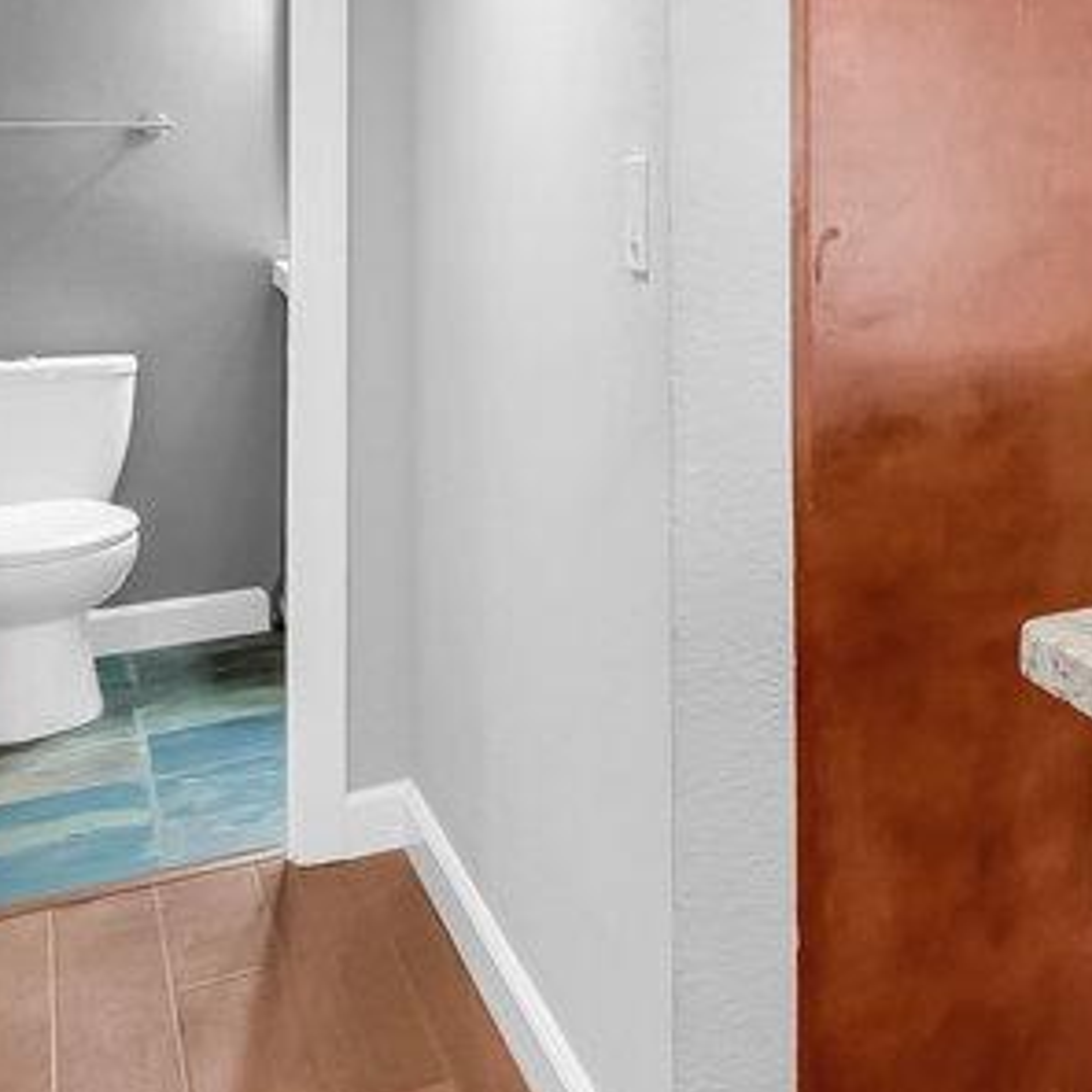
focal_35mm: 47
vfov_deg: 34.3
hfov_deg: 25.9
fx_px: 1677
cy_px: 136
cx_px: 1664
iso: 100
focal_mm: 16
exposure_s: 1/30
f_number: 8
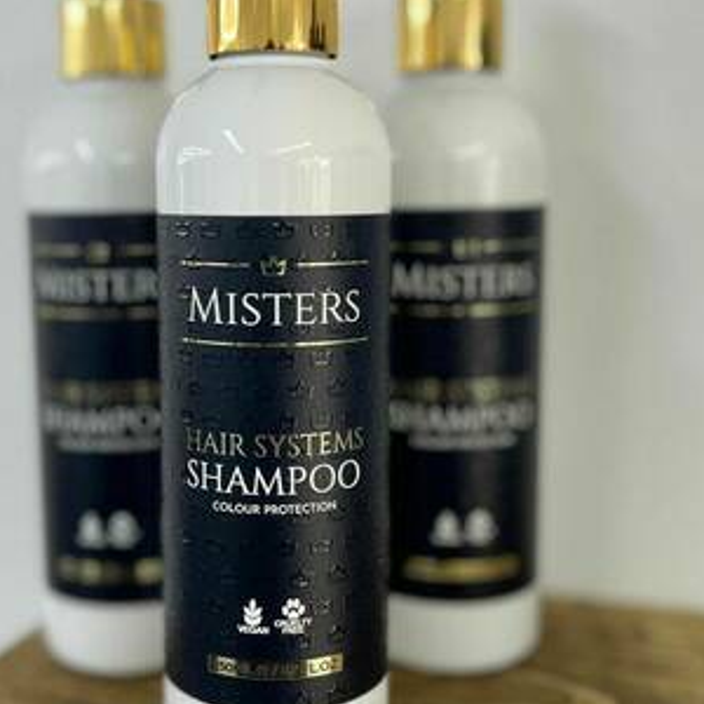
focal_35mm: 46
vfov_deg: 36.8
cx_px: 279
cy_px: 324
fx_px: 1058
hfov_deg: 36.6
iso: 50
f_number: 1.5
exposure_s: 1/121
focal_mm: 5.7
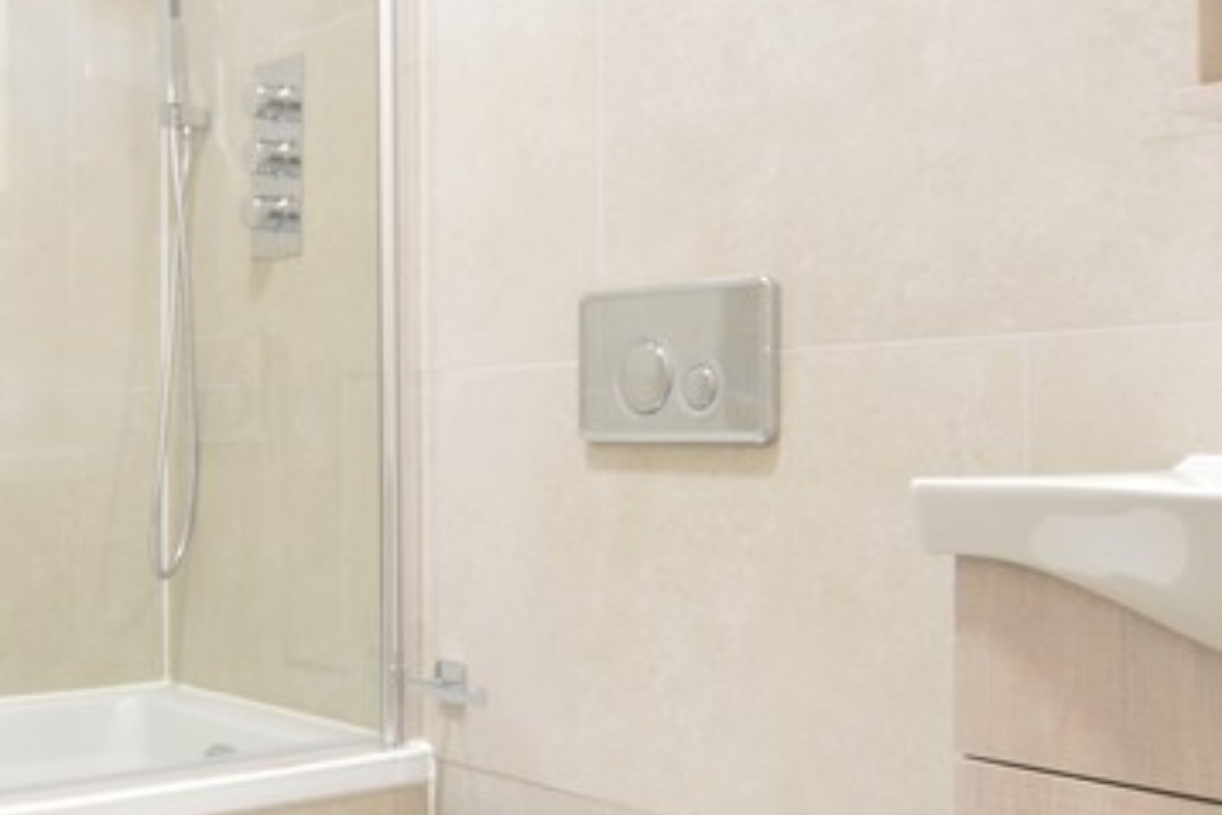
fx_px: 1459
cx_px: 222
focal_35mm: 43
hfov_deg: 43.1
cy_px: 457
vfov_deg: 31.2
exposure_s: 1/2
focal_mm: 10
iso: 100
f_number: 3.5
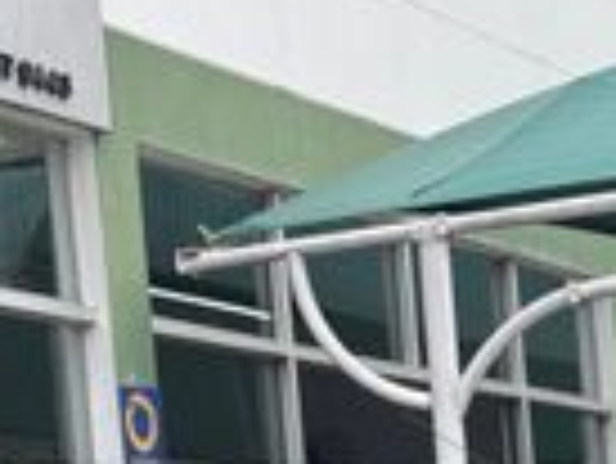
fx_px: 2939
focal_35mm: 165
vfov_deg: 8.8
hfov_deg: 11.9
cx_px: 499
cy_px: 667
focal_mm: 6.76
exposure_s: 1/1681
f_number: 1.78
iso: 64
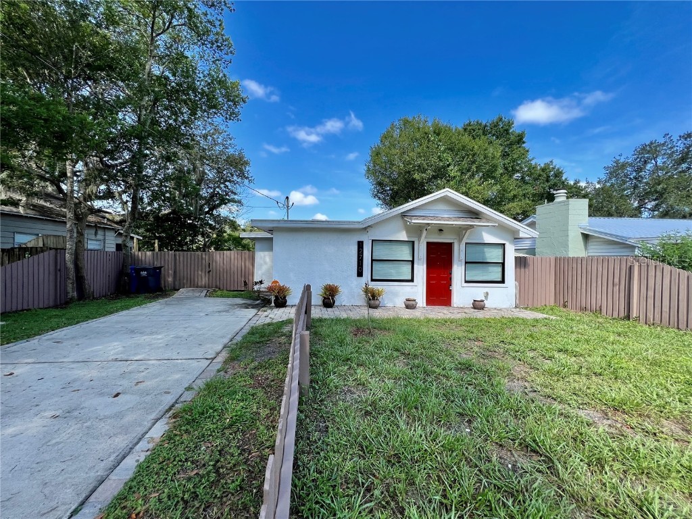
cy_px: 260
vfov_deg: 89.9
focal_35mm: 13
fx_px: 260
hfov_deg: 106.2
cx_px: 346
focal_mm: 1.57
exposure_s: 1/881
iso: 32
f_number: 1.8
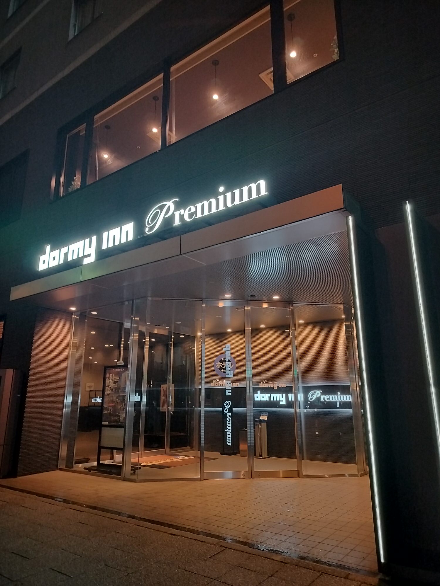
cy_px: 293
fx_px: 407
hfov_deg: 56.8
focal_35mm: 24
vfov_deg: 71.6
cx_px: 220
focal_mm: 5.24
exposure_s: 1/25
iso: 1047
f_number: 1.7
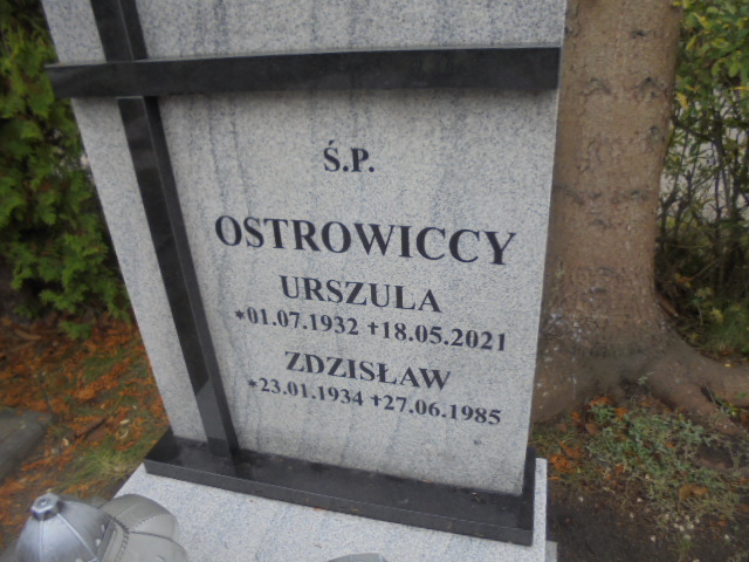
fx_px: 563
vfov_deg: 53.1
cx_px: 374
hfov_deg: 67.3
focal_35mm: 26
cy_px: 281
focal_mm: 4.6
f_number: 3.5
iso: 100
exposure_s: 1/50
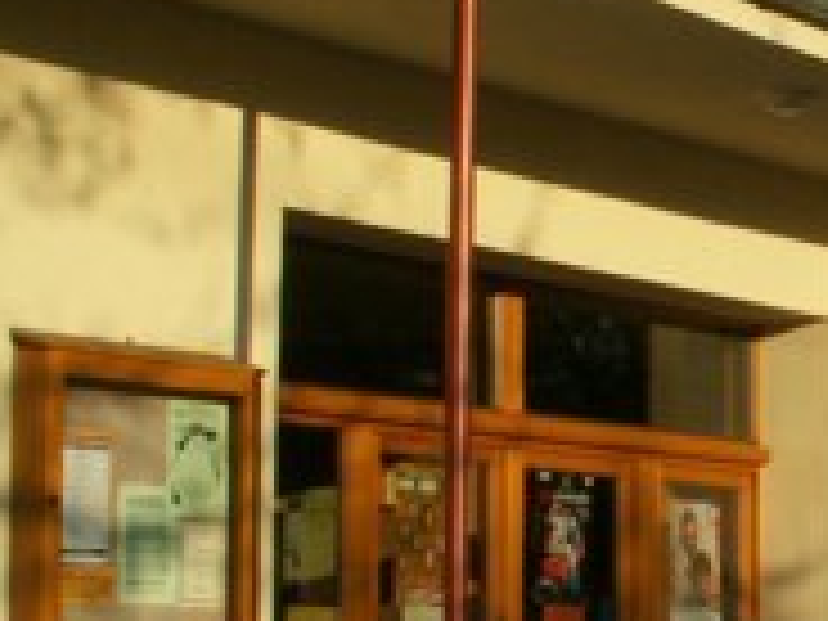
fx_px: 2918
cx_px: 1278
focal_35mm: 122
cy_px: 328
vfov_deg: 12.1
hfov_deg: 14.9
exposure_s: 1/125
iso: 50
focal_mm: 5.86
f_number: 8
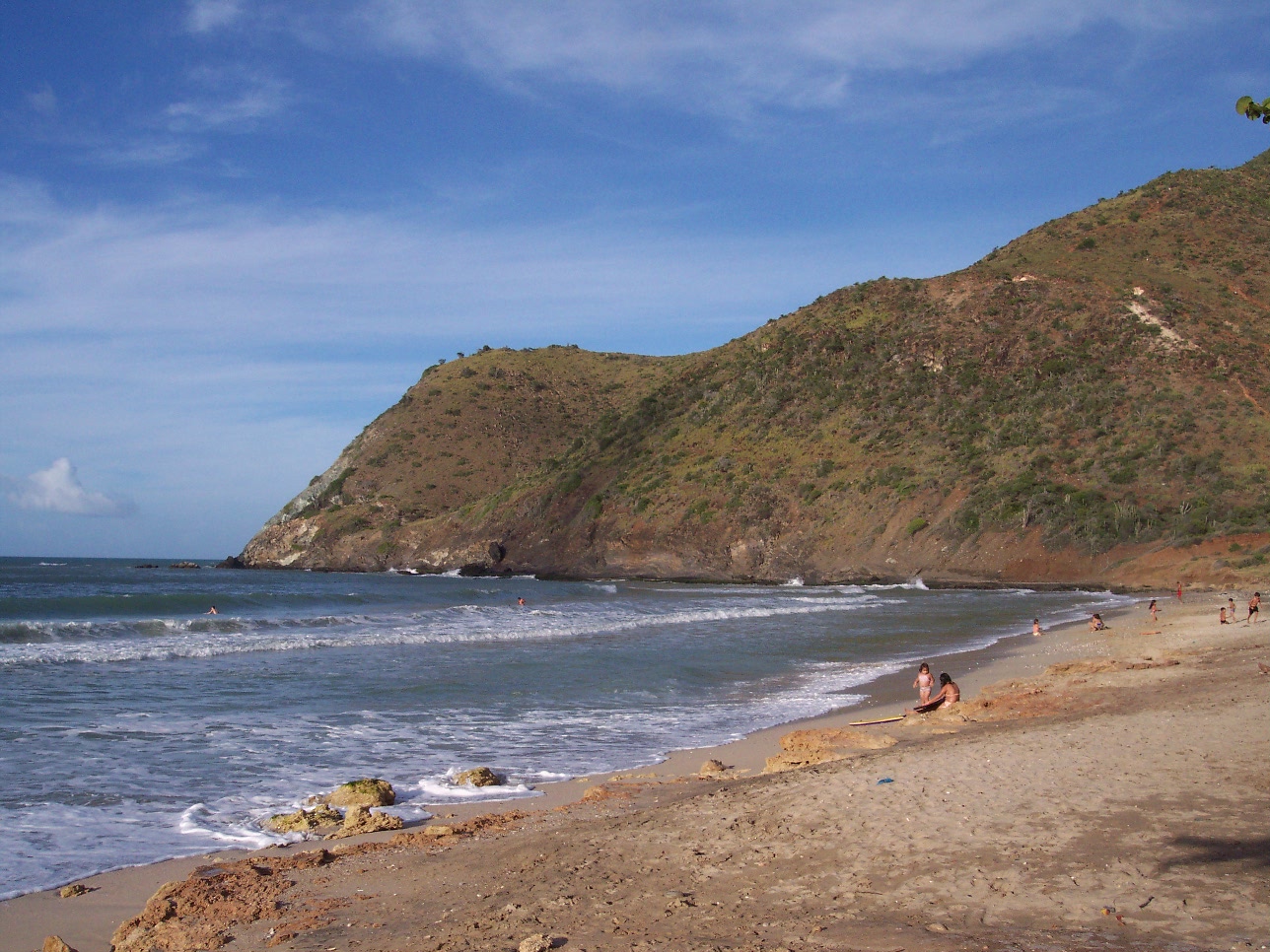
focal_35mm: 38
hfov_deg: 49.0
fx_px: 1394
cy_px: 476
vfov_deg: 37.7
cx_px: 635
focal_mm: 8
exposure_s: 1/1000
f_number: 4.8
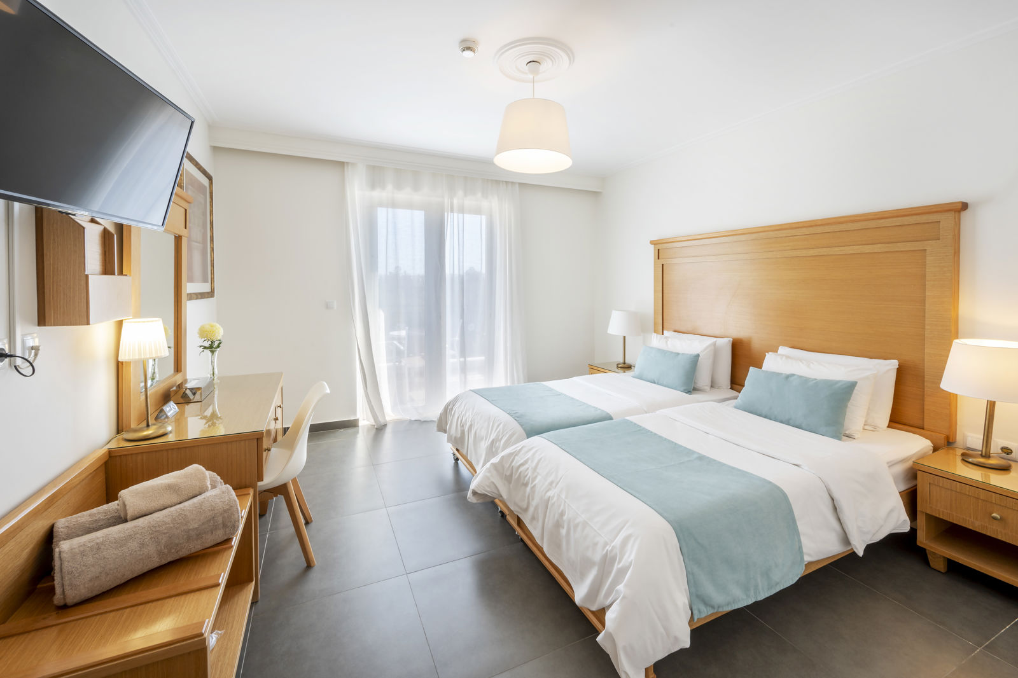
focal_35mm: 14
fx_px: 396
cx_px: 509
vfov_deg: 81.2
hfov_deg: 104.3
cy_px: 339
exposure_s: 1/3
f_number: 14
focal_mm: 14
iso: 200
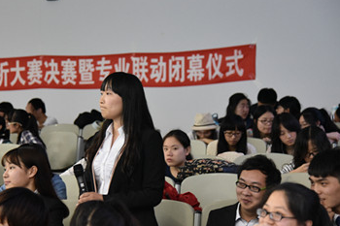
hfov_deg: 19.1
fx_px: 1010
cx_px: 152
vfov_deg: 12.8
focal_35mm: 107
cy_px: 140
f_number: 4
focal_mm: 75
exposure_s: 1/60
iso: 6400
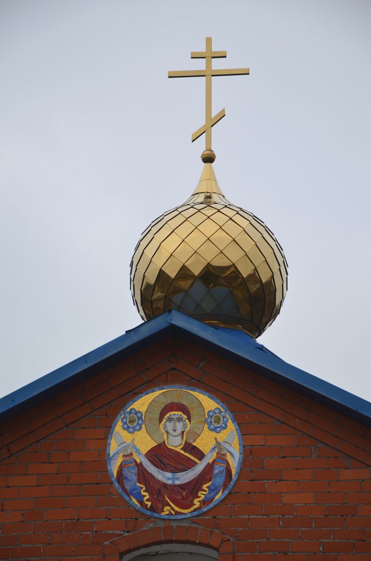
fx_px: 1863
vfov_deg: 17.1
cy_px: 280
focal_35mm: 120
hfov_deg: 11.4
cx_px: 186
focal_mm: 80
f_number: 6.3
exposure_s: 1/160
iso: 200
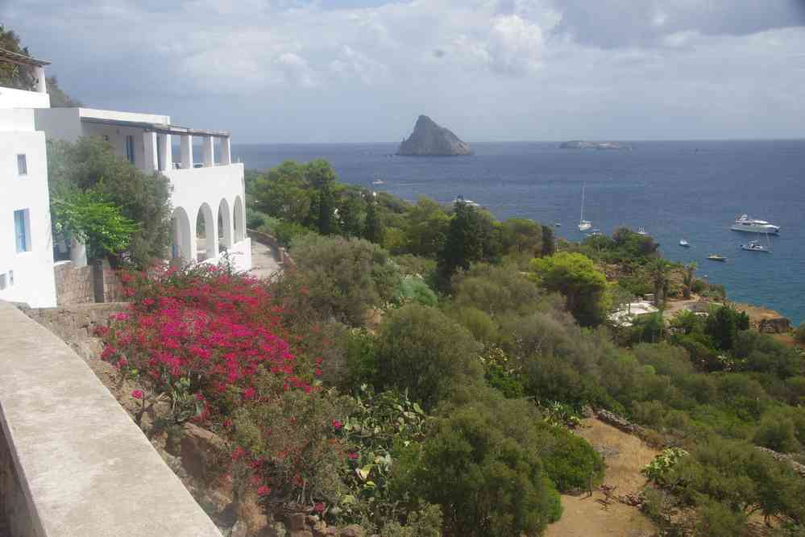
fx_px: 902
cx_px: 402
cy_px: 268
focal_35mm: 40
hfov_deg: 48.1
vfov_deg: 33.1
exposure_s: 1/100
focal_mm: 26.9
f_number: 11
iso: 200
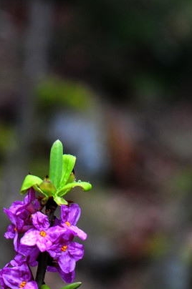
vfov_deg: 7.9
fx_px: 2087
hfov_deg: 5.3
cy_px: 356
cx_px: 42
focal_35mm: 260
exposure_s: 1/40
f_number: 6.3
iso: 400
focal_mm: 70
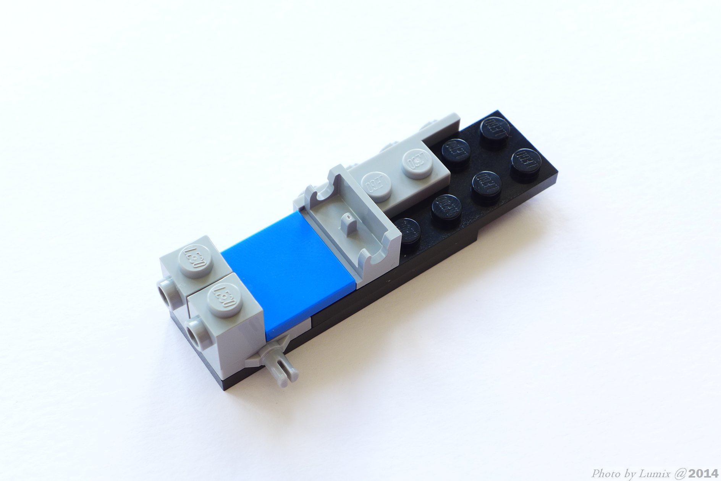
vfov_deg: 20.9
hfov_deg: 30.9
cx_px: 360
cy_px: 240
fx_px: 1302
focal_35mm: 65
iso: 80
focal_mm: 12.8
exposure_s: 1/30
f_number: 4.5
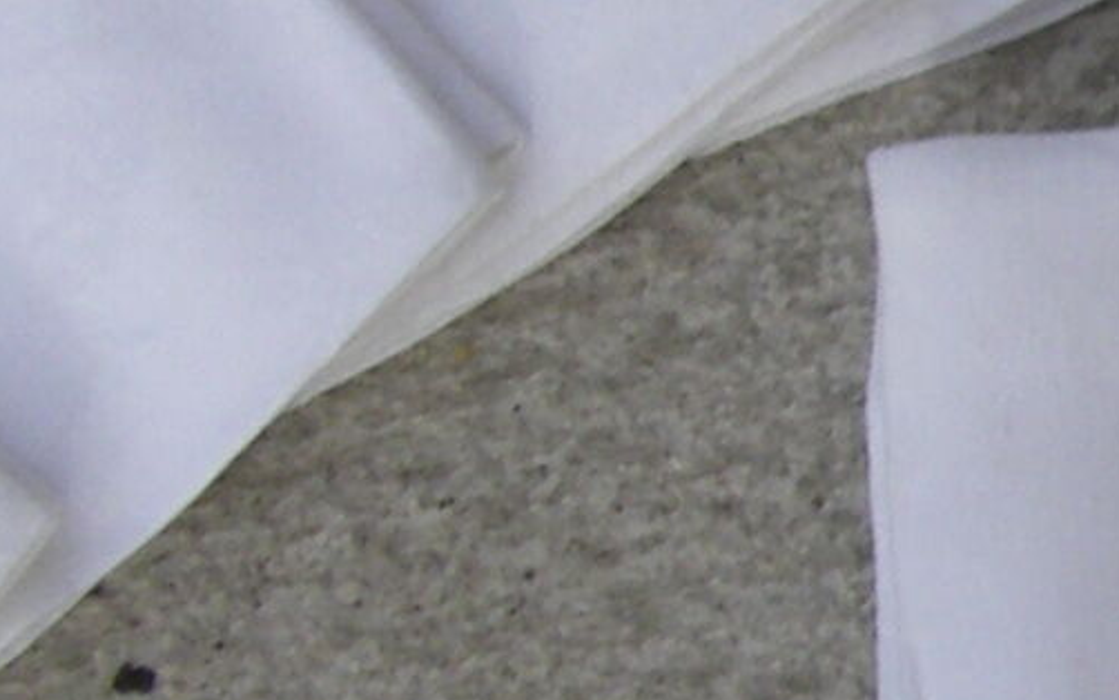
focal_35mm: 262
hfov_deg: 7.8
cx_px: 1846
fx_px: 7992
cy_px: 461
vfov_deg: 5.0
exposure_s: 1/100
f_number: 7
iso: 64
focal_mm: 6.3
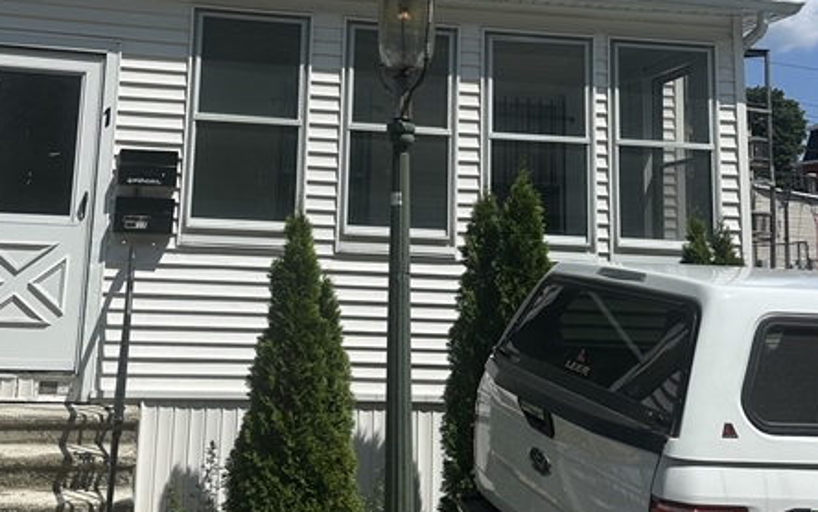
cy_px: 125
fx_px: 981
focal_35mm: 44
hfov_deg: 45.1
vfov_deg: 28.8
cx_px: 343
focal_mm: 6.86
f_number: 1.78
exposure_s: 1/8197
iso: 80
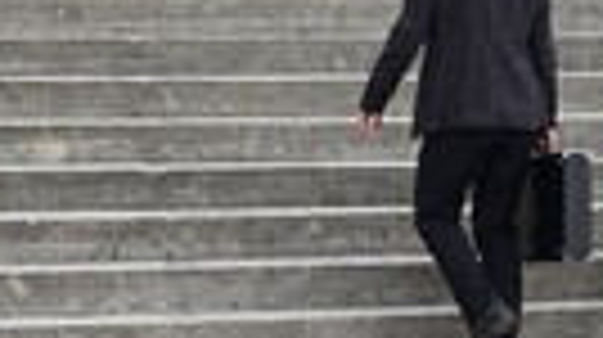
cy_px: -34
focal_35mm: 162
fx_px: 2587
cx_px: 531
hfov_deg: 13.2
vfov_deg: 7.4
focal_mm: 31
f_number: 4
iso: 250
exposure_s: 1/320
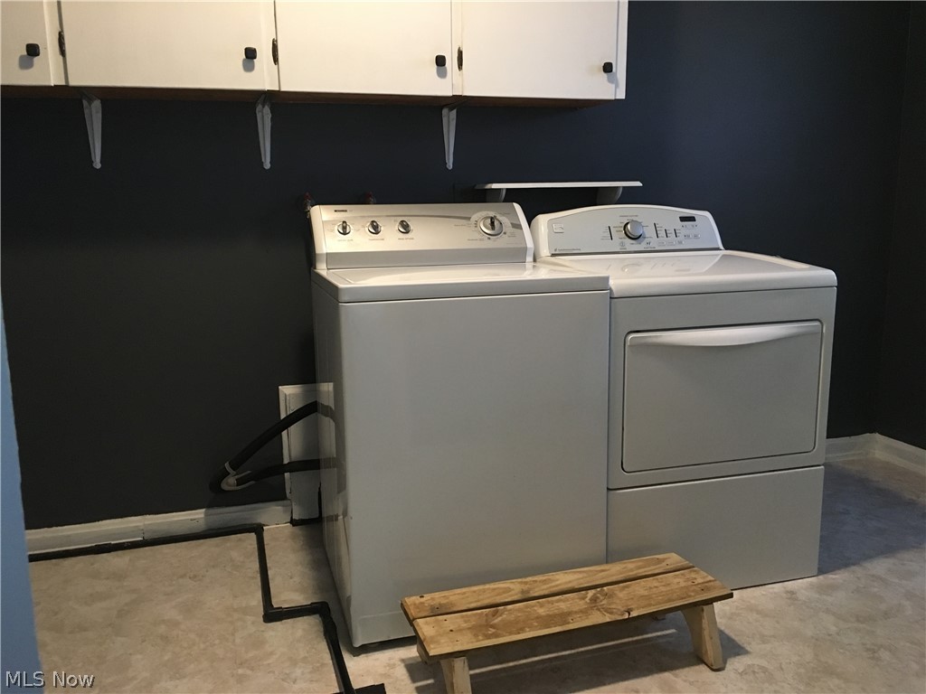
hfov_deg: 61.7
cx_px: 463
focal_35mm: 29
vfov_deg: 48.2
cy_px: 347
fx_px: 776
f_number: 2.2
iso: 200
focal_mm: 4.15
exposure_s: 1/30
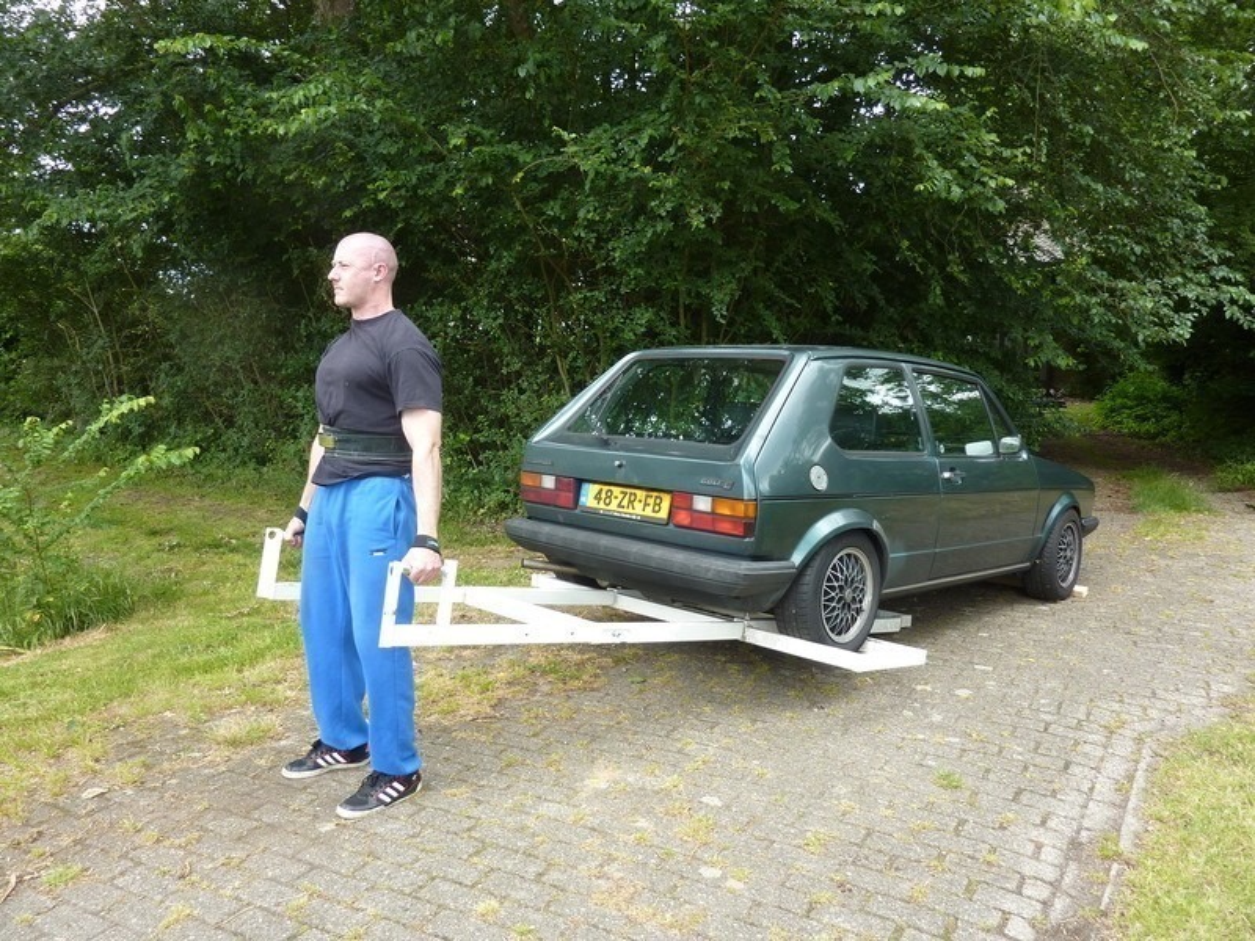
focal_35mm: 25
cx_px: 628
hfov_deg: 69.4
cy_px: 470
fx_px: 906
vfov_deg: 54.9
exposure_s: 1/100
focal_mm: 4.1
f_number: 3.3
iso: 100
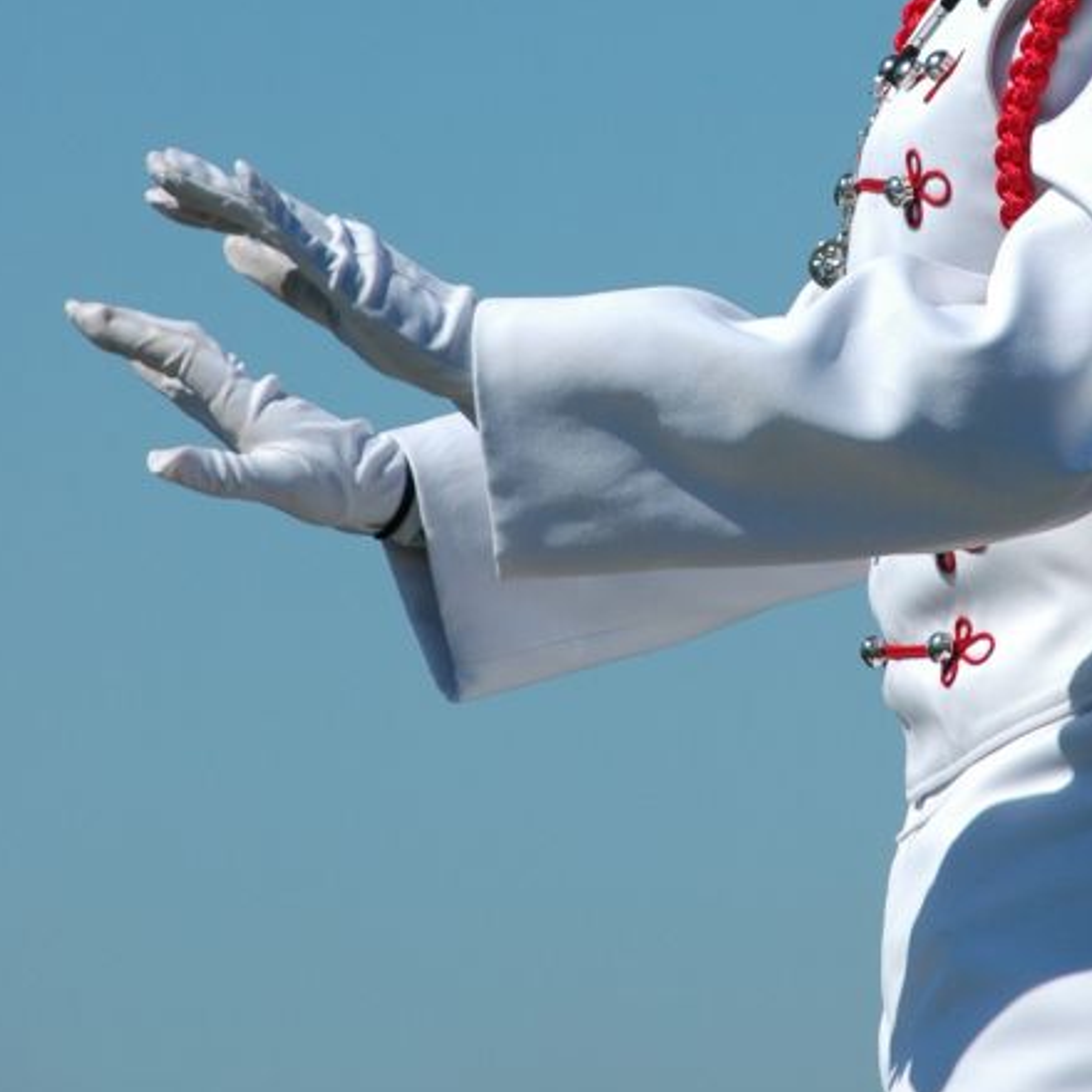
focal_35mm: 593
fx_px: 21164
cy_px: 114
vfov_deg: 3.0
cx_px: 826
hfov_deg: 3.0
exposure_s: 1/1000
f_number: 8
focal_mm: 200
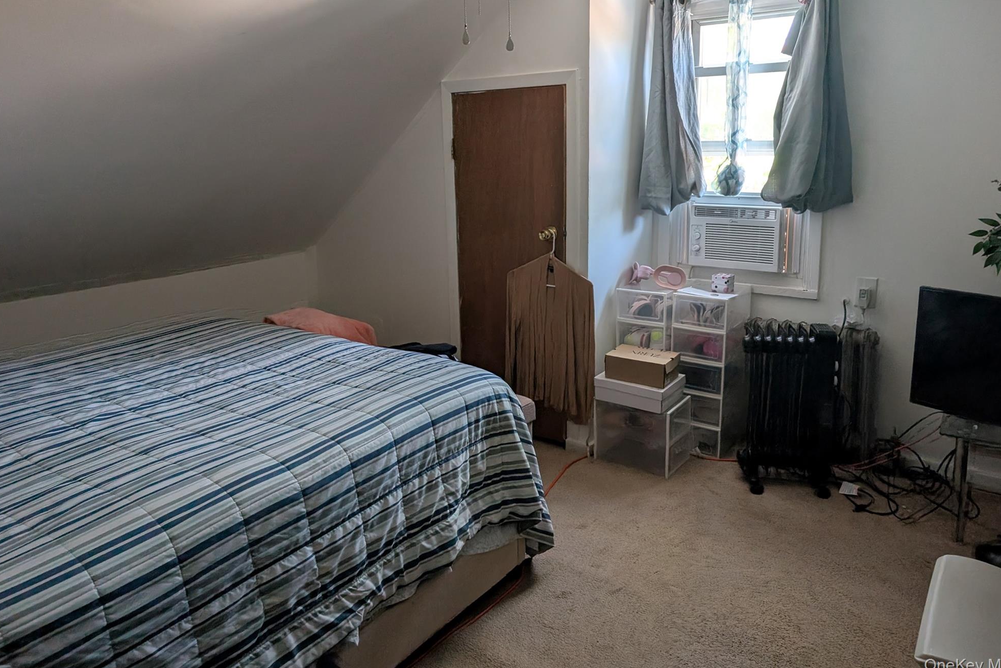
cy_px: 285
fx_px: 723
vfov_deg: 49.4
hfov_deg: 69.4
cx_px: 507
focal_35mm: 26
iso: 232
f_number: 1.68
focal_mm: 6.9
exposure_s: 1/93
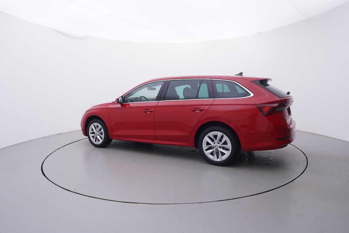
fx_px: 218
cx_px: 174
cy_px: 116
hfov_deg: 77.3
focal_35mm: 22
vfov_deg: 56.2
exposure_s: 1/80
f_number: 5
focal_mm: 15
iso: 200
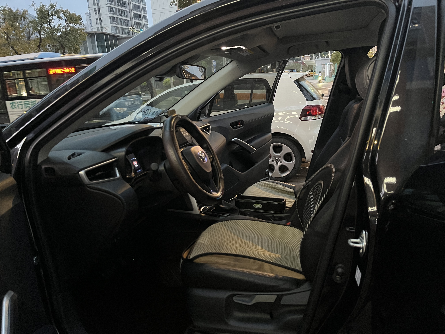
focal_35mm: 26
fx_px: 334
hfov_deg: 67.3
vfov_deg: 53.1
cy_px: 167
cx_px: 222
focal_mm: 5.1
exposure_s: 1/50
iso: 400
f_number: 1.6
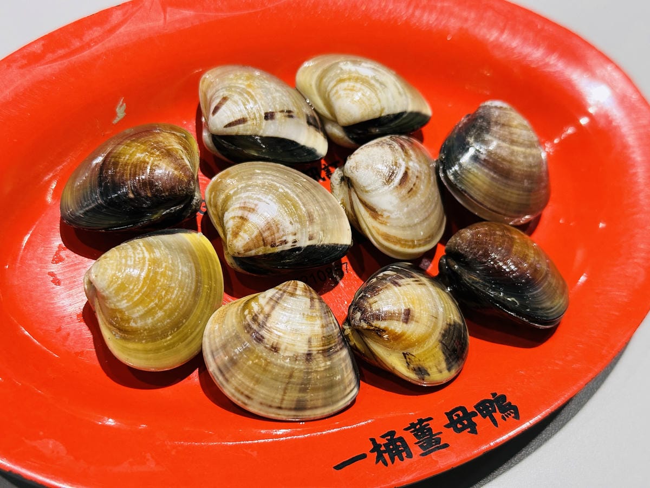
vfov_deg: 30.3
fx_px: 901
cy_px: 244
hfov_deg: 39.7
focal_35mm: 48
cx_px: 325
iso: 200
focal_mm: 6.86
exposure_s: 1/60
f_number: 1.78
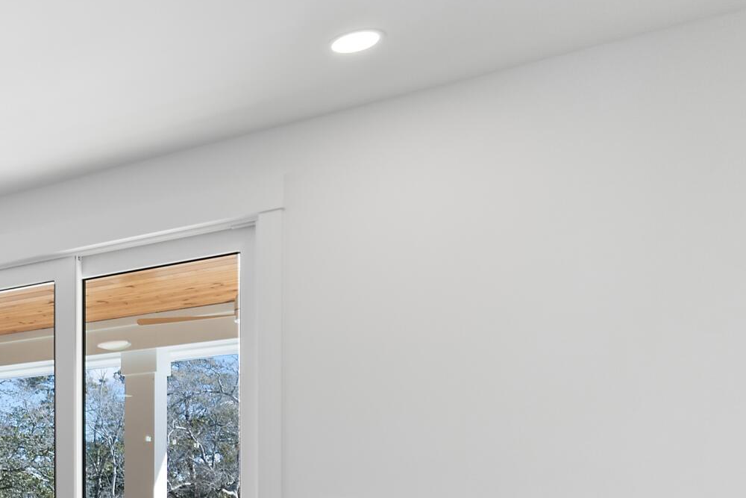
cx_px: -194
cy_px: 552
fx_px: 933
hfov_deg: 33.5
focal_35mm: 45
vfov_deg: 27.3
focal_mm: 10
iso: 100
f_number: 4.5
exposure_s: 1/40
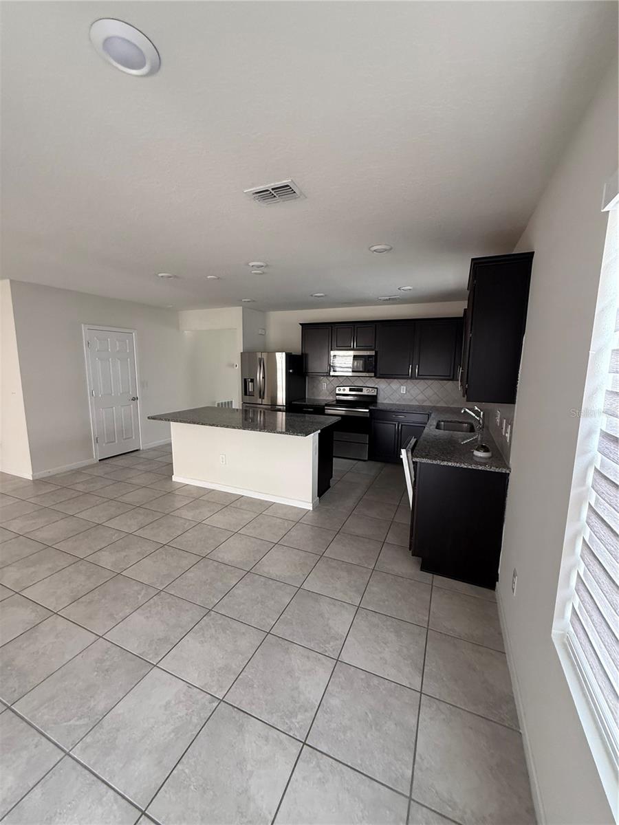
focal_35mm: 14
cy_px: 412
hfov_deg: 85.7
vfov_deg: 102.1
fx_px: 334
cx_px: 310
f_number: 2.2
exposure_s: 1/75
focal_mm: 2.22
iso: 320
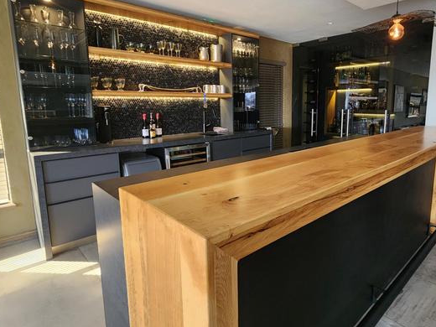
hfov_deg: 81.3
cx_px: 249
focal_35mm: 20
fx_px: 252
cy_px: 143
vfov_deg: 65.7
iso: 320
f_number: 2.2
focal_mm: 2.2
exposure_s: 1/50
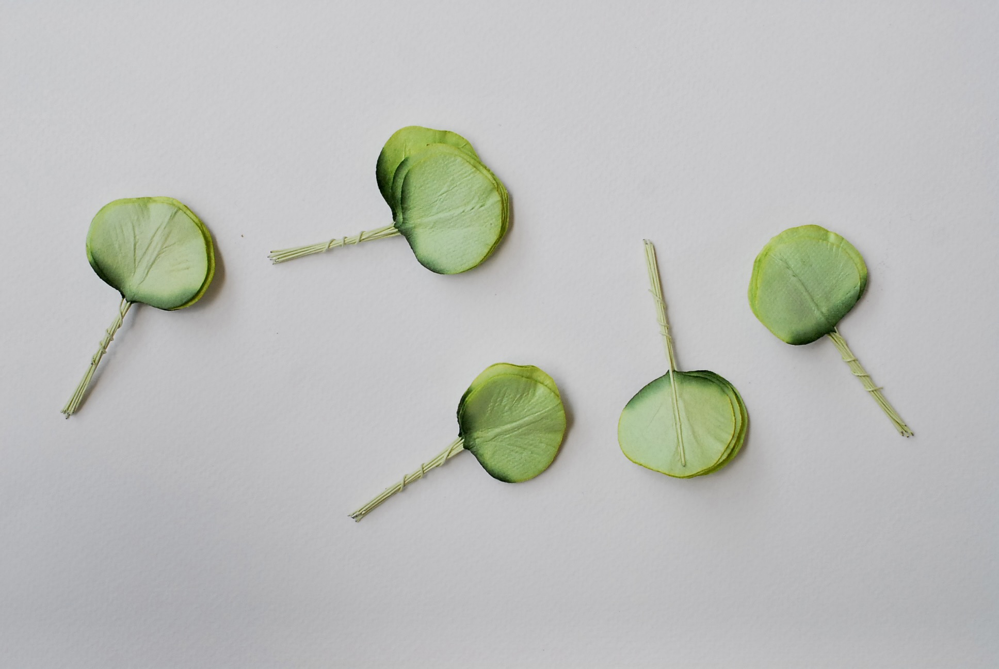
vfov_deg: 22.7
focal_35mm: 60
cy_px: 334
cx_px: 500
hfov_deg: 33.4
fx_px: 1667
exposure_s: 1/250
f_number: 5.6
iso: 640
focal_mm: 40
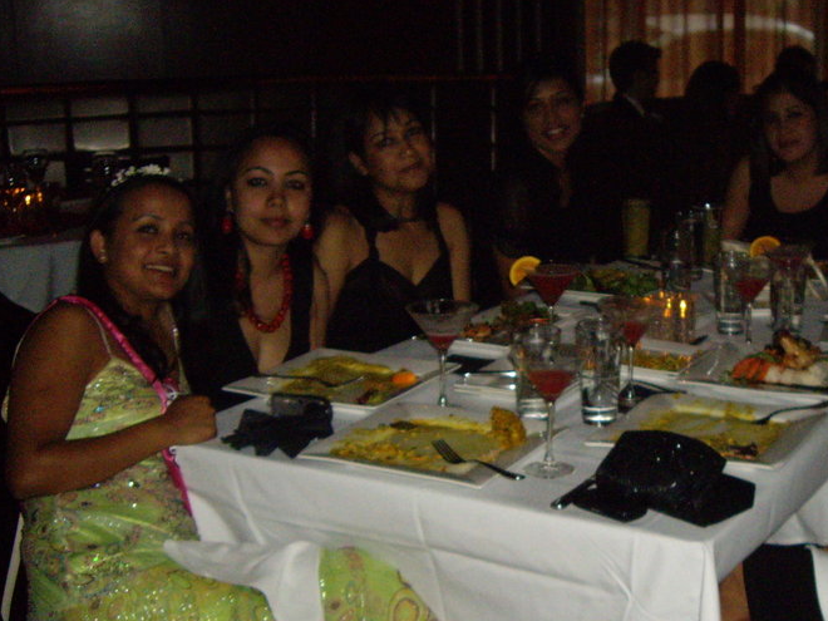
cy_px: 360
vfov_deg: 24.8
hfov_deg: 32.3
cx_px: 590
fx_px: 1411
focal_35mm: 59
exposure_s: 1/40
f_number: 2.7
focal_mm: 6.2
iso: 400
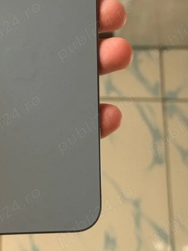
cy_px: 45
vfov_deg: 21.3
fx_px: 660
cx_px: 26
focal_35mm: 91
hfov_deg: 16.1
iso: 100
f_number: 1.78
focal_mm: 6.76
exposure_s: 1/90
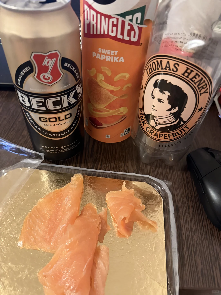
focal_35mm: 24
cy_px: 148
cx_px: 110
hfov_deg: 56.8
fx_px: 204
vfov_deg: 71.6
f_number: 1.78
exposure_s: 1/25
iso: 1250
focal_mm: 6.76
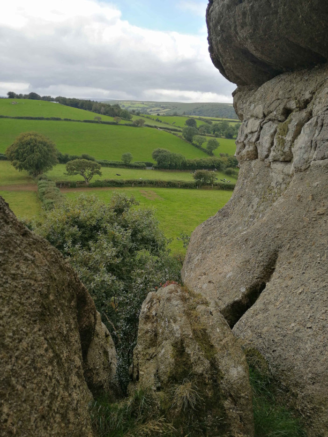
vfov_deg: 65.3
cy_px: 218
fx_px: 341
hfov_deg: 51.4
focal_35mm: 27
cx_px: 164
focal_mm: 3.95
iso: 50
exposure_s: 1/659
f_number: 1.8
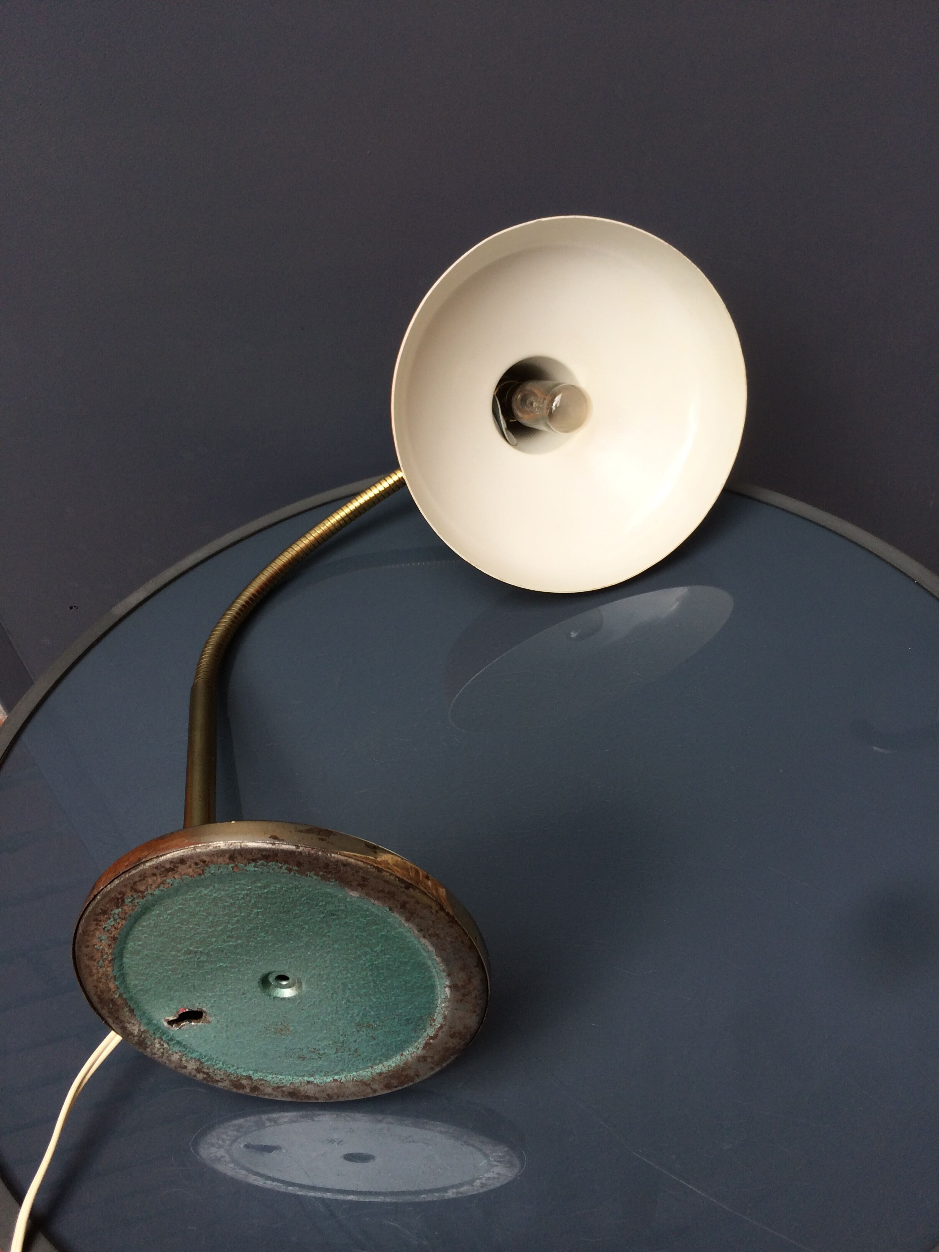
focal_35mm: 29
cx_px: 470
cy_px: 626
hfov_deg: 48.2
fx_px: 1049
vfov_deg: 61.7
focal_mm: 4.15
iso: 32
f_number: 2.2
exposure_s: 1/414
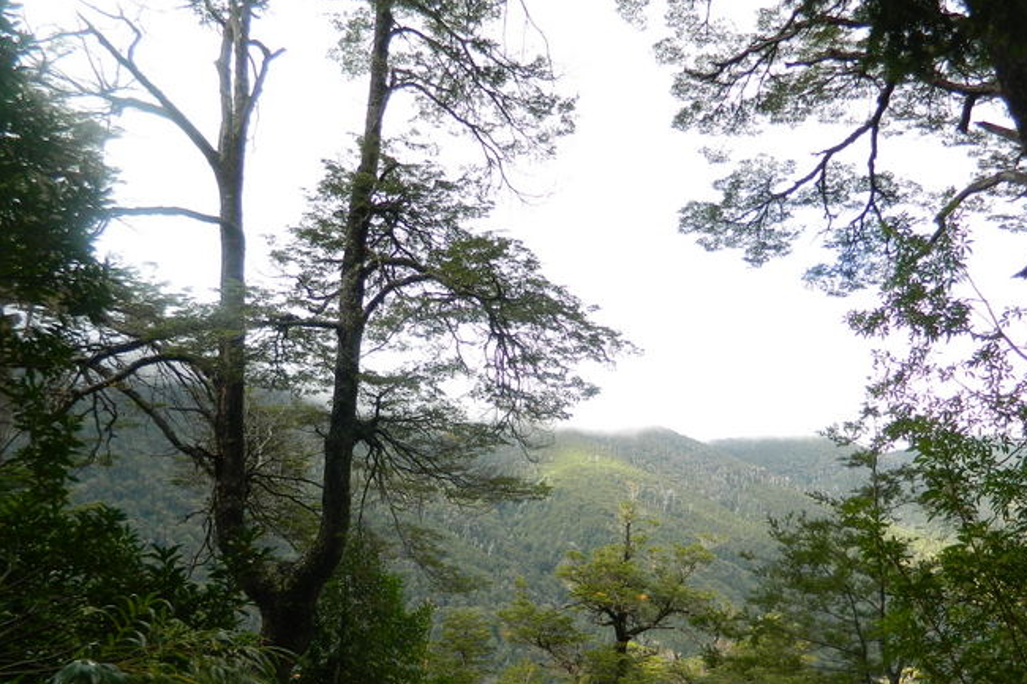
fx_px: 913
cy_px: 469
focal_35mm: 32
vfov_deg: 40.5
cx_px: 605
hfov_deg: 58.4
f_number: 3.1
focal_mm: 4.5
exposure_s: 1/200
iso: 80
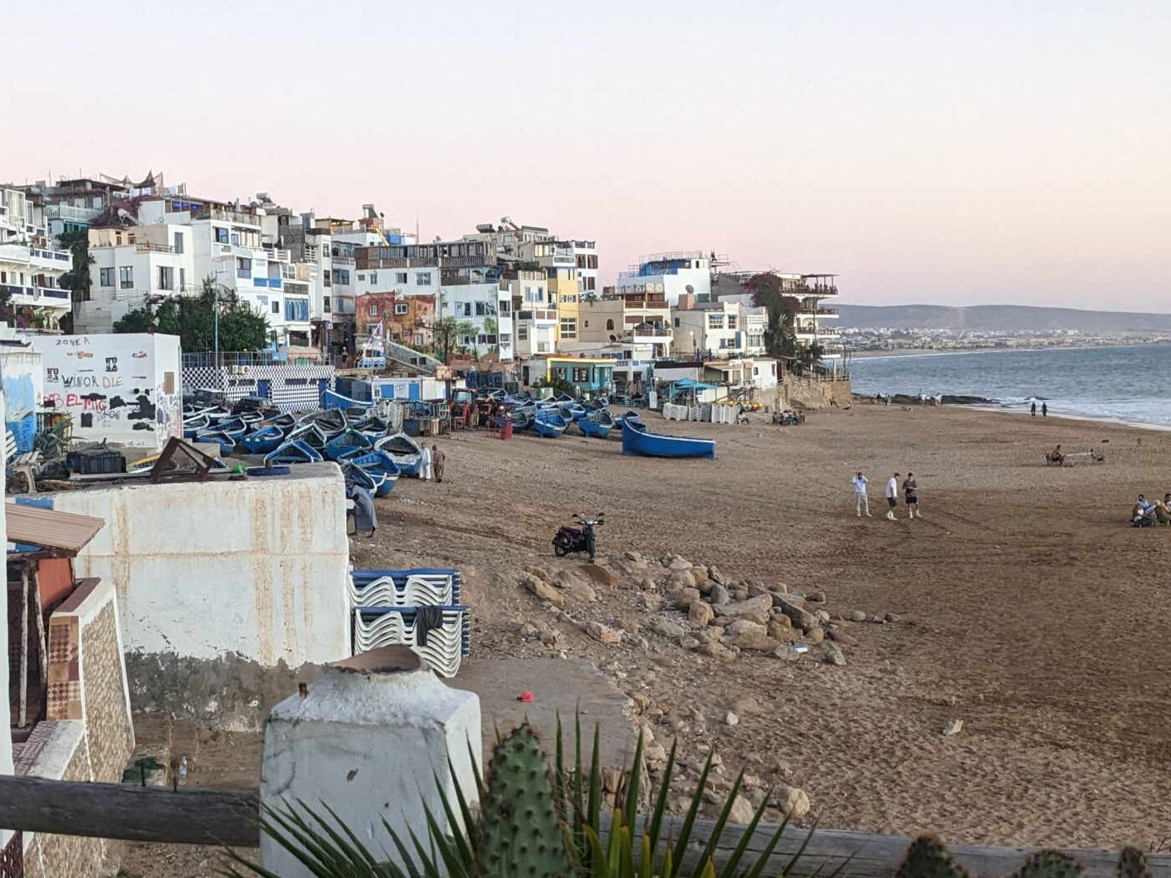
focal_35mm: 49
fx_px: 1657
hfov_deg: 38.4
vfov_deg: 29.7
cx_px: 374
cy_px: 399
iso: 78
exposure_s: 1/74
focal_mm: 4.38
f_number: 1.73
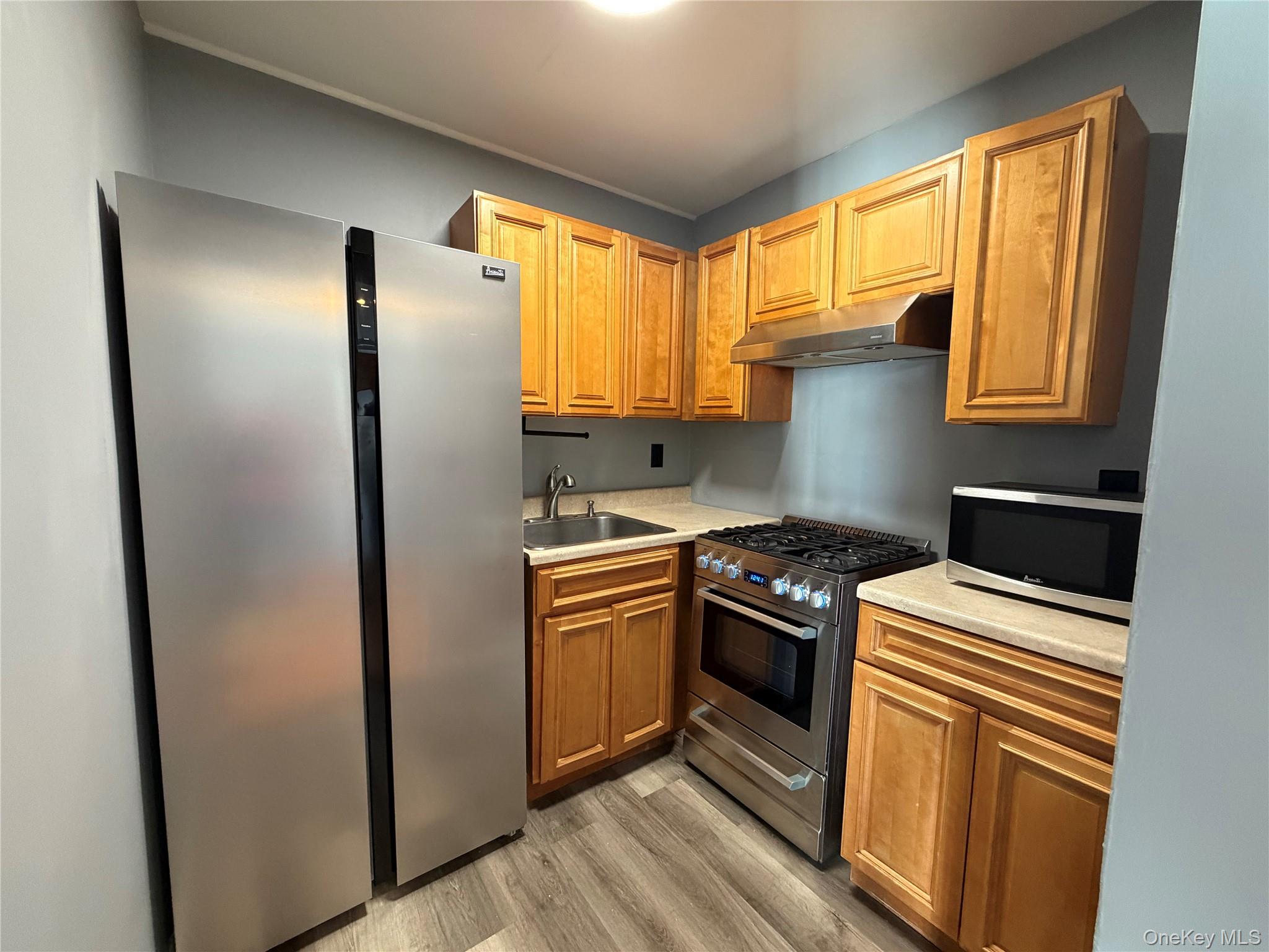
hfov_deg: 102.1
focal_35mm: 14
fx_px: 513
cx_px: 634
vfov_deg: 85.7
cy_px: 476
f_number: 2.2
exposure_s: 1/59
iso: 400
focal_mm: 2.22
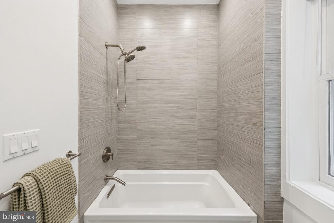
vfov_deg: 85.5
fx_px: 121
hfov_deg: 108.3
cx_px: 167
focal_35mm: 13
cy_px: 112
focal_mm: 13
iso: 640
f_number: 7.1
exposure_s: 1/30
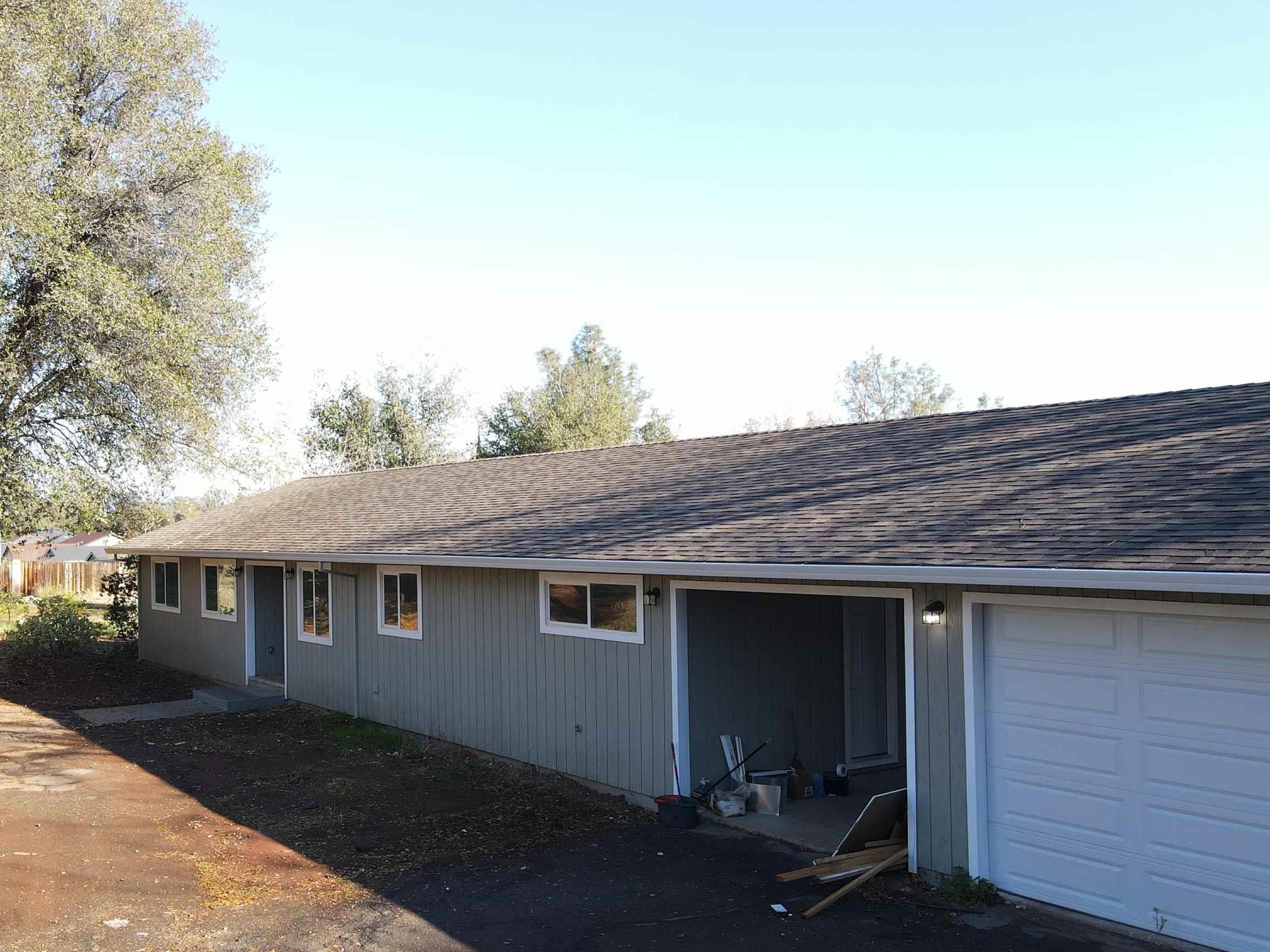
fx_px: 1174
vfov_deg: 44.1
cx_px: 458
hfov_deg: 56.0
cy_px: 497
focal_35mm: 32
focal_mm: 4.5
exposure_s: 1/125
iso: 100
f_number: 2.8
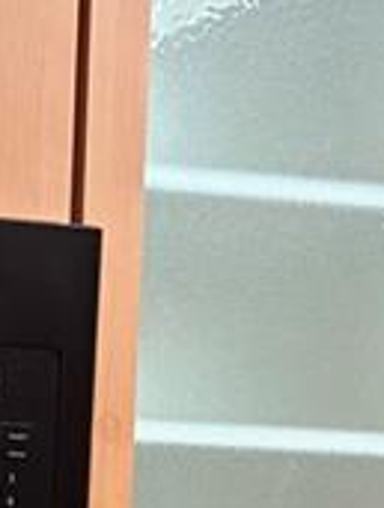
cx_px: -92
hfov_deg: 8.1
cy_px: 1206
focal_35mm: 182
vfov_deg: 9.6
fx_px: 2682
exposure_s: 1/60
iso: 250
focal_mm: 5.96
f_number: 1.6
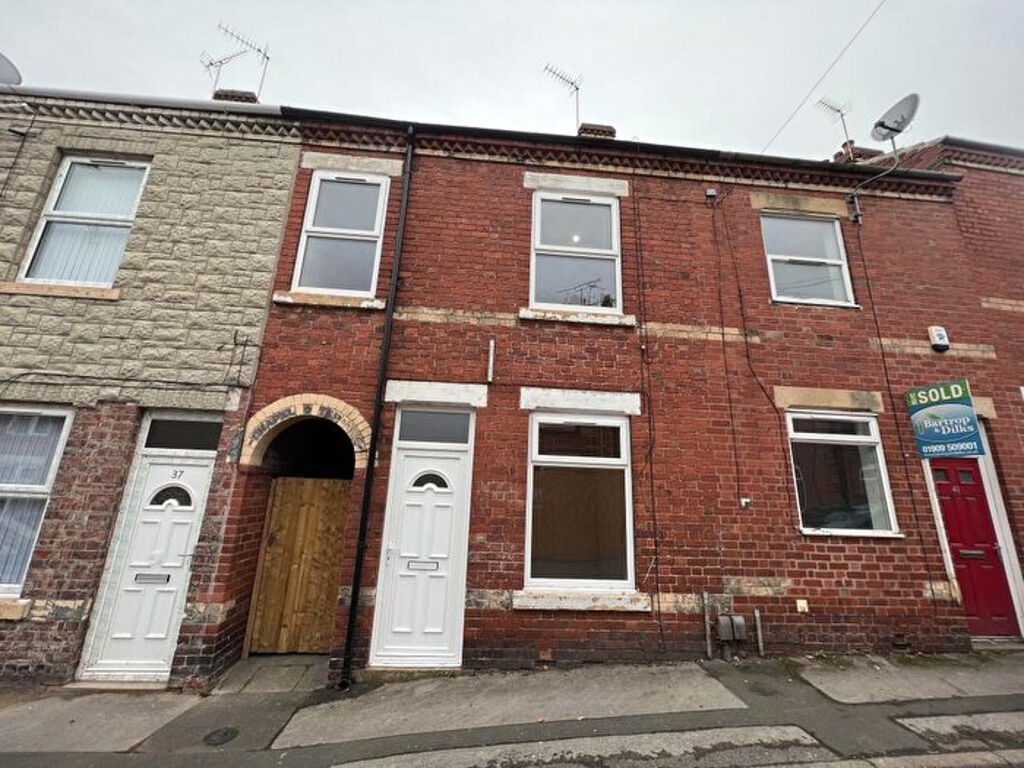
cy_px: 384
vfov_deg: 89.9
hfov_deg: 106.2
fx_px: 385
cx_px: 512
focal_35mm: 13
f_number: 1.8
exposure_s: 1/99
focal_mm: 1.57
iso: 40
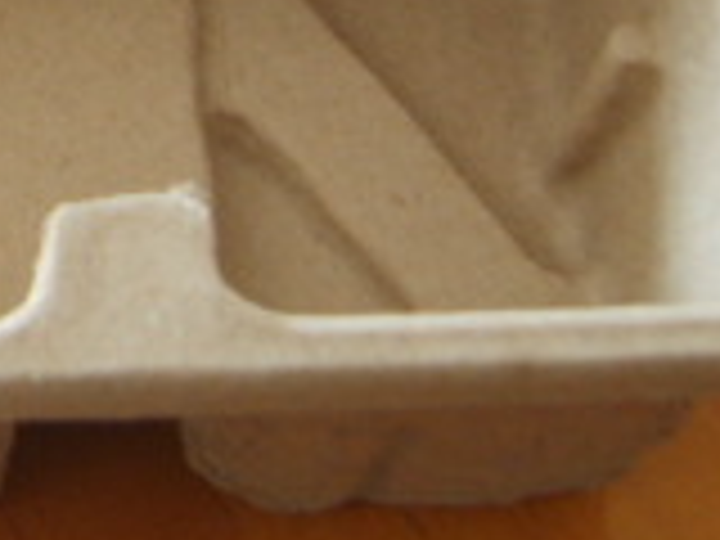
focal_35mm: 140
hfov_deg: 13.4
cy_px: -274
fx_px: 2912
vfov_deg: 10.2
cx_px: -315
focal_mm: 7.4
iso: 82
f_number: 2.8
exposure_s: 1/30
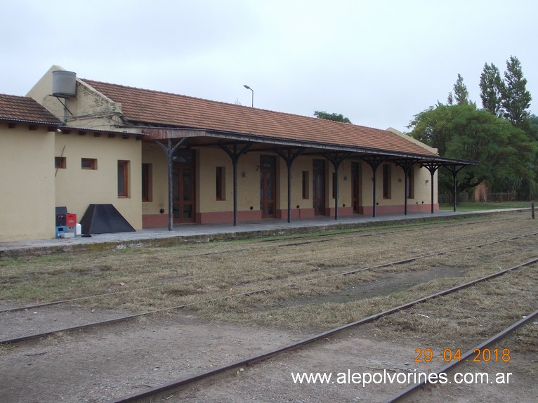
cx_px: 269
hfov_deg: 43.9
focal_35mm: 43
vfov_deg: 33.6
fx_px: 668
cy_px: 202
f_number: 3.3
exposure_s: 1/160
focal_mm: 6.1
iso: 80
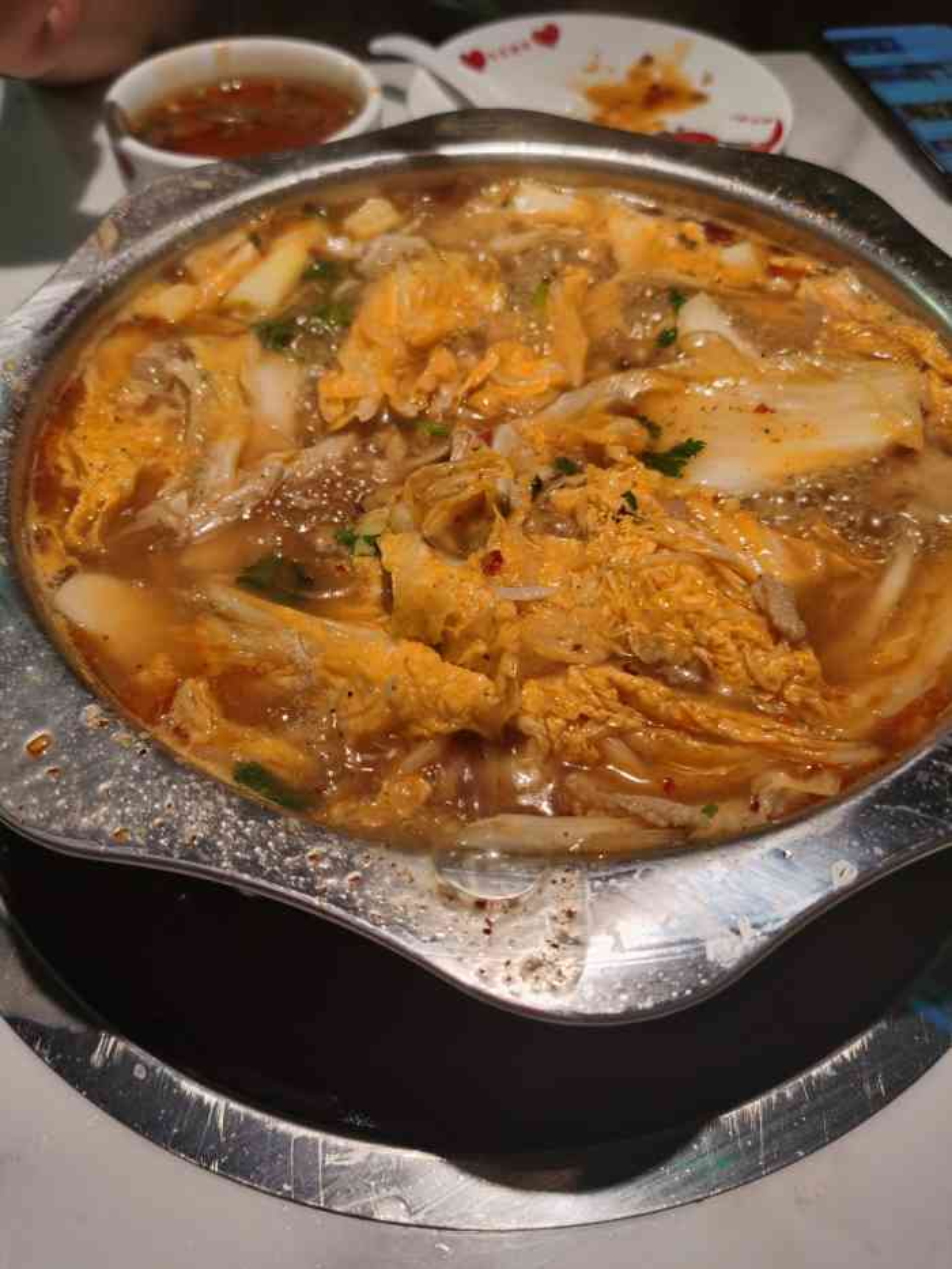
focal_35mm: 27
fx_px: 990
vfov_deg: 65.3
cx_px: 476
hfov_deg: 51.4
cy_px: 634
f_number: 1.6
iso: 50
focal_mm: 5.56
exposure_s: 1/370
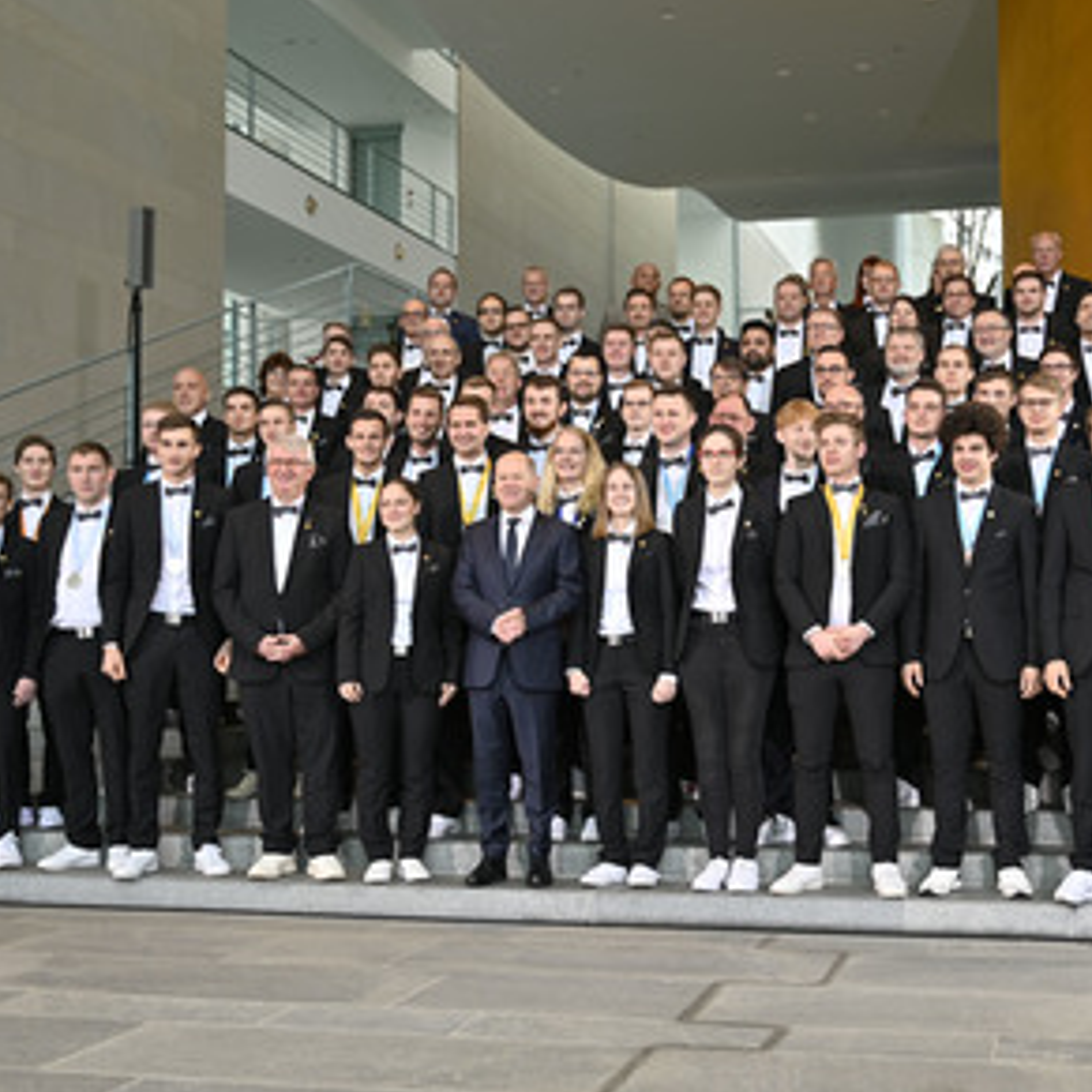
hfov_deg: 36.5
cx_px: 719
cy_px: 552
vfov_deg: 36.8
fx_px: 1642
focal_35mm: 46
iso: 200
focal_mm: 35
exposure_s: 1/160
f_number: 2.8
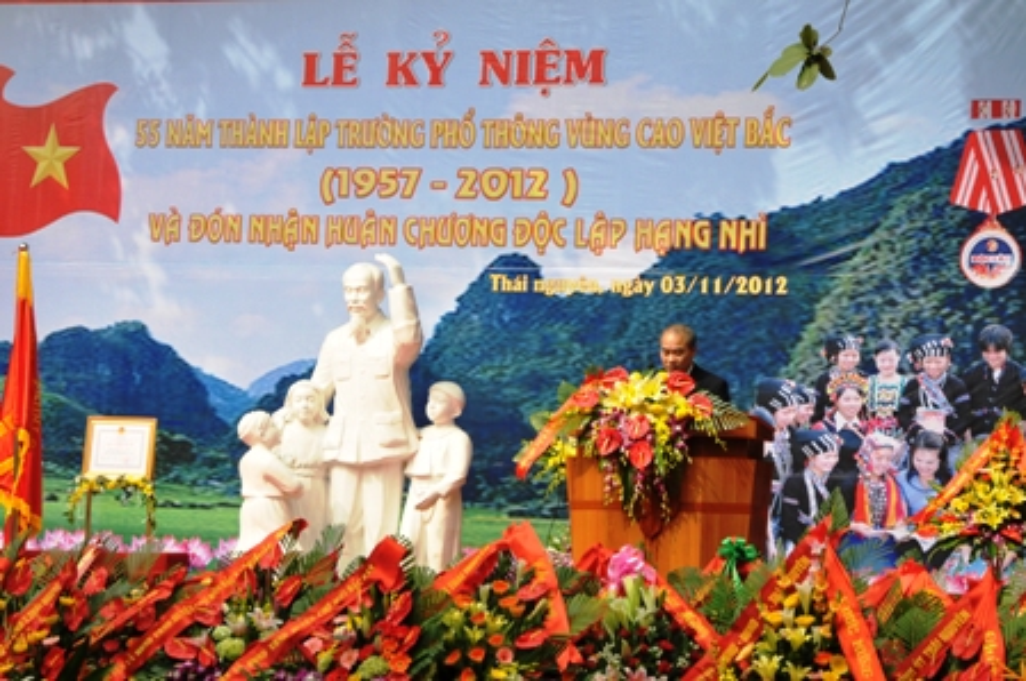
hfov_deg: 21.9
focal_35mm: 93
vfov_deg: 14.7
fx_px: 2647
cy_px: 340
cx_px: 513
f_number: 8
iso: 200
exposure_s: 1/250
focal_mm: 62
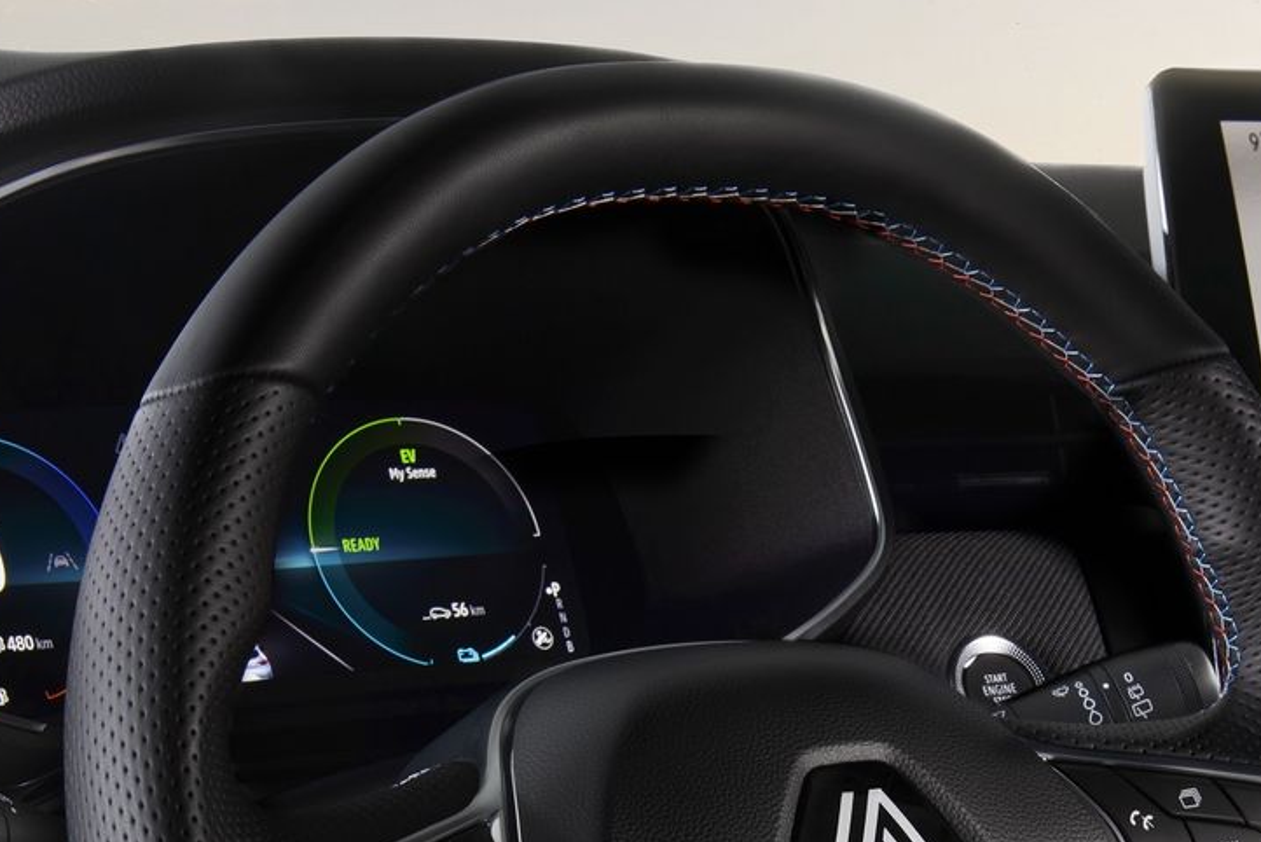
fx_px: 3539
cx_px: 812
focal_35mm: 101
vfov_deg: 13.2
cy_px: 1003
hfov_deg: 20.2
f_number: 11
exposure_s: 5
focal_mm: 38
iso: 100
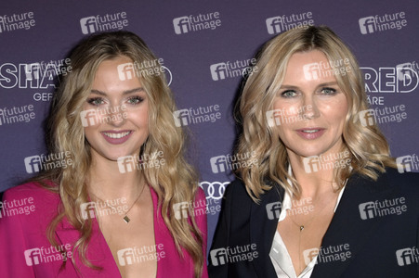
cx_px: 210
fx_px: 907
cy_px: 139
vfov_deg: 17.5
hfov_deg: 26.0
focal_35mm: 78
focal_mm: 78
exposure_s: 1/250
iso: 320
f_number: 7.1
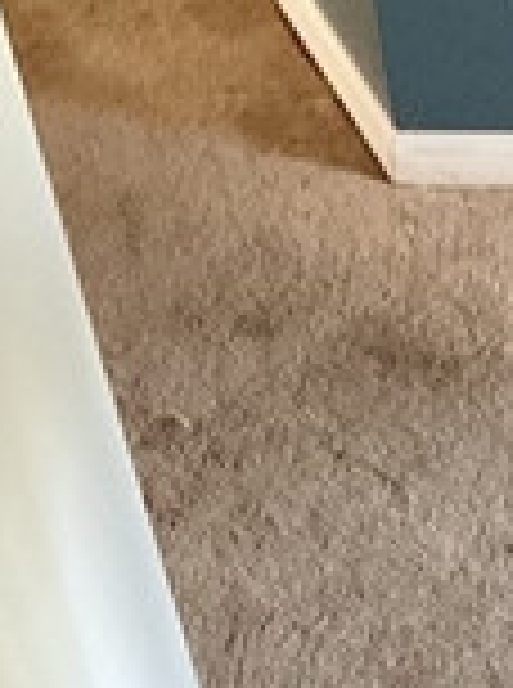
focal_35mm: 146
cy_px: 962
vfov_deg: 13.0
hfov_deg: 9.7
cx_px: 860
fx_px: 2897
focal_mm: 3
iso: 320
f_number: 1.8
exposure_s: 1/30
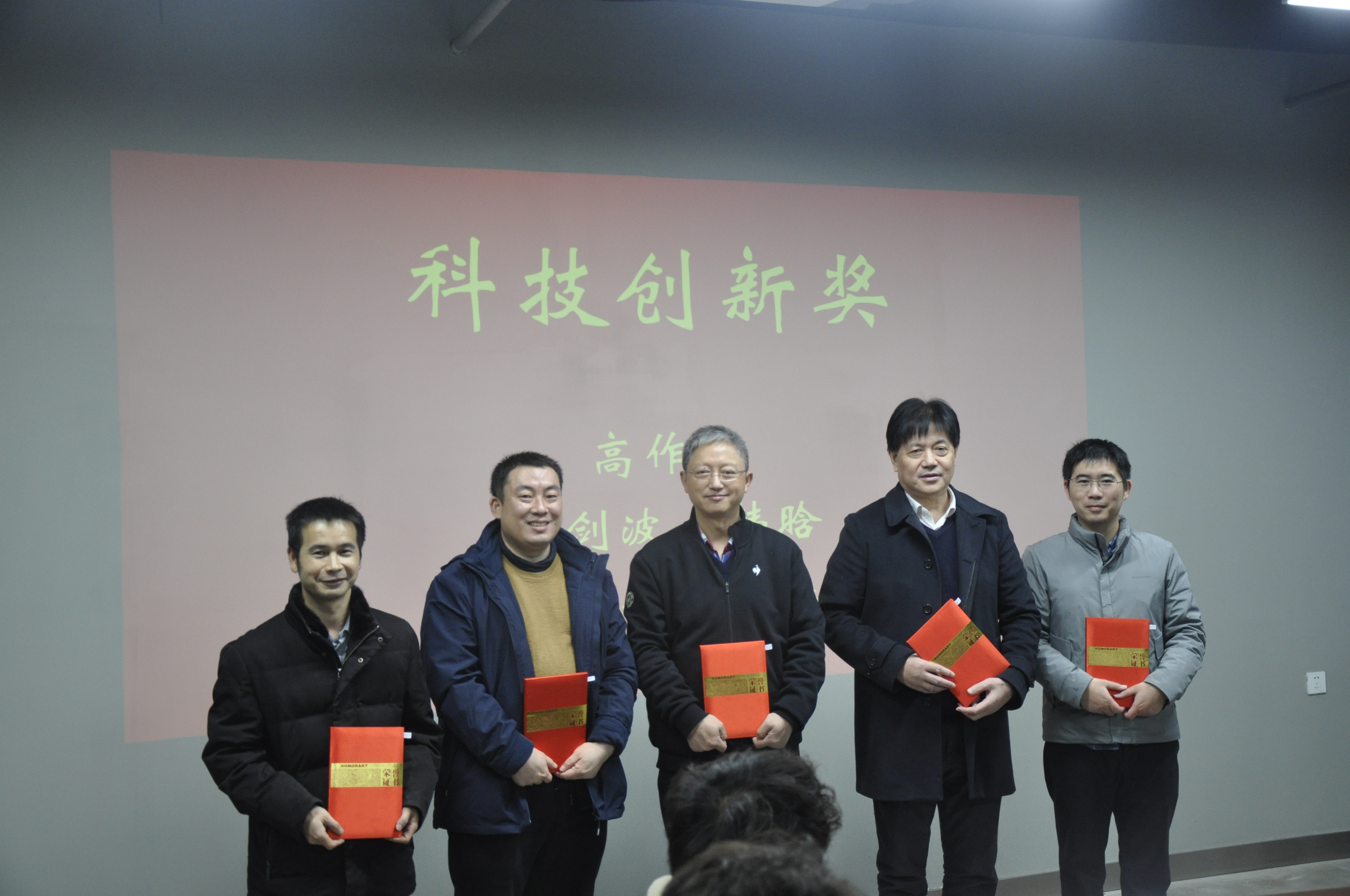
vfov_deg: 34.1
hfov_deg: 49.6
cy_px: 448
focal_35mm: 39
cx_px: 675
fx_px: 1461
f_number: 4
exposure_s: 1/30
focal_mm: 26
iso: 900
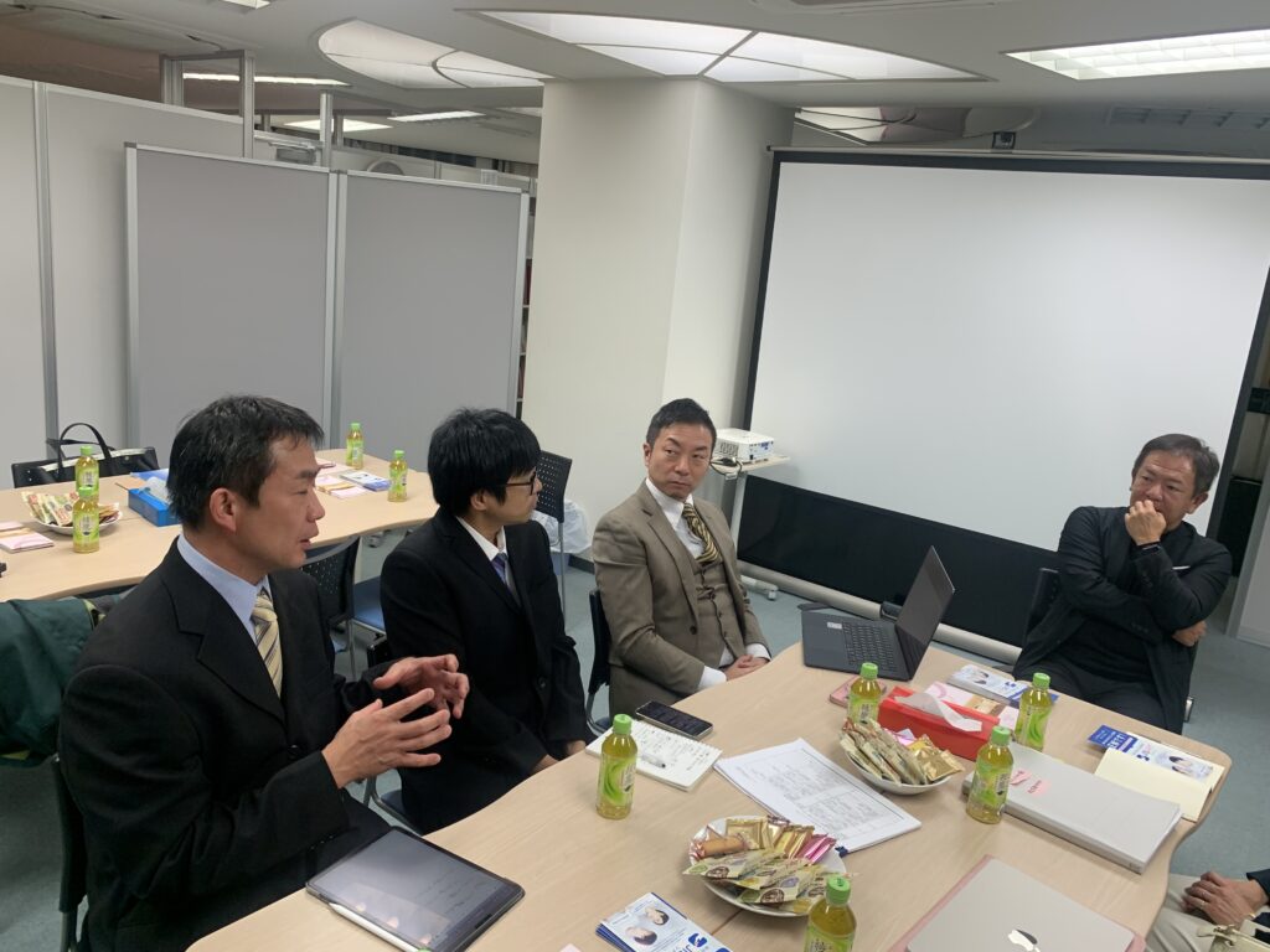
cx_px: 635
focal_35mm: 26
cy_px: 476
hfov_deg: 67.3
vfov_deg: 53.1
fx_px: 954
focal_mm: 4.25
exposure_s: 1/100
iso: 100
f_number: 1.8
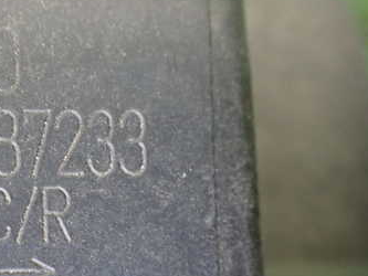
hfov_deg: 34.2
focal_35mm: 54
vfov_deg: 26.5
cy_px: 223
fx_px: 574
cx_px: 60
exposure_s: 1/40
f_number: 2.3
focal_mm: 5.4
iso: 800
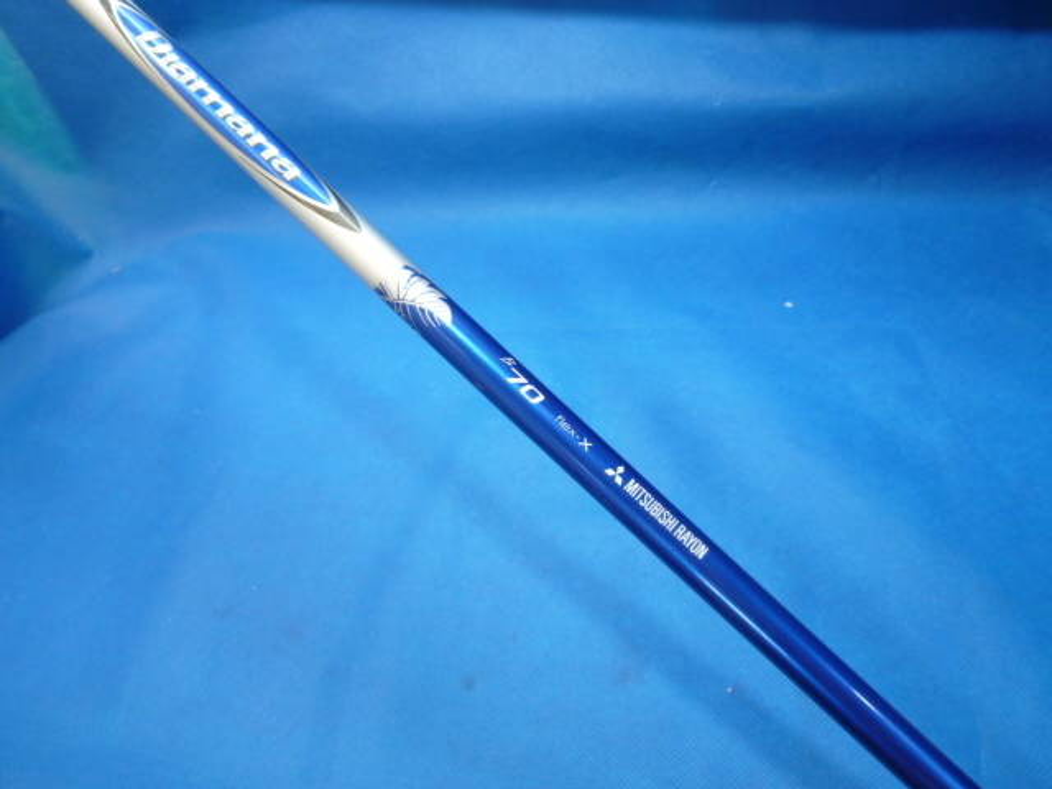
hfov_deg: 69.4
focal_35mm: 25
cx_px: 526
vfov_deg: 54.9
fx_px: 760
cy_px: 394
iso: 200
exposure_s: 1/30
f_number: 2.8
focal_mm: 4.5
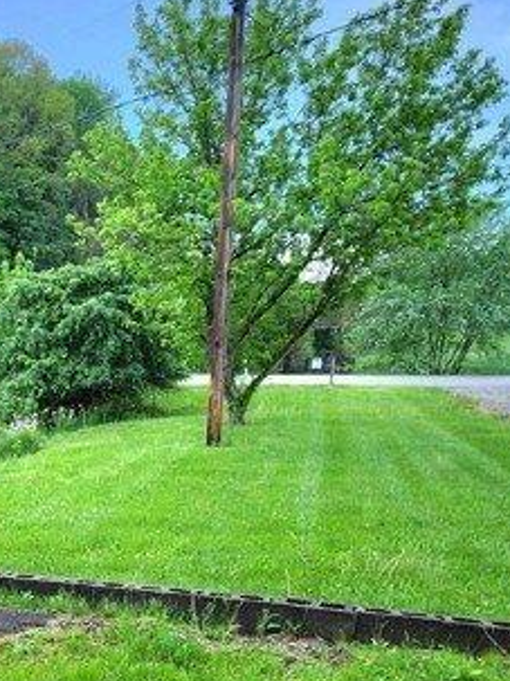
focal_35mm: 33
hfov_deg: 38.3
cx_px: 4
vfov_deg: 51.2
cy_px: 564
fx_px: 649
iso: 50
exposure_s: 1/133
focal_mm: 2.2
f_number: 2.2
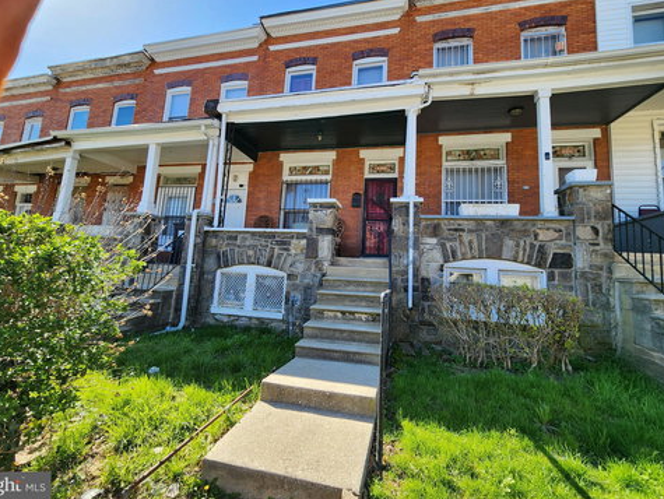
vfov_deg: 85.6
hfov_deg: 102.0
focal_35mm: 14
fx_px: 269
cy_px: 232
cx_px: 322
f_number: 2.2
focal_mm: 2.2
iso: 50
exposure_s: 1/681
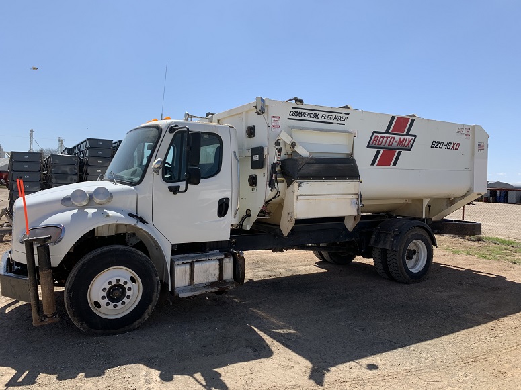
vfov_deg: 53.1
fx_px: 391
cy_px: 195
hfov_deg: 67.3
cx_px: 260
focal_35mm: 26
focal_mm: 4.25
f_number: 1.8
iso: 25
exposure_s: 1/2033
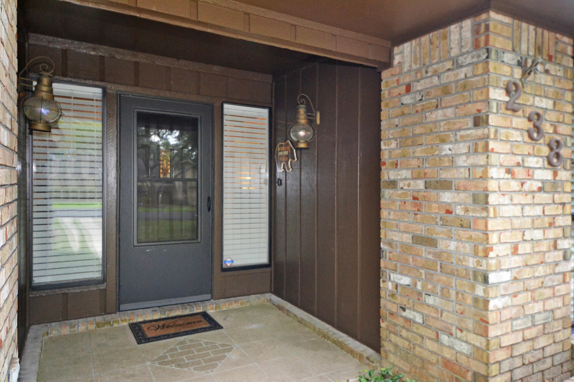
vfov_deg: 53.1
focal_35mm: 24
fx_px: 383
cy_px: 191
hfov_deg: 73.7
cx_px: 287
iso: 1800
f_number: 5.6
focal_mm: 16
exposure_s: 1/60
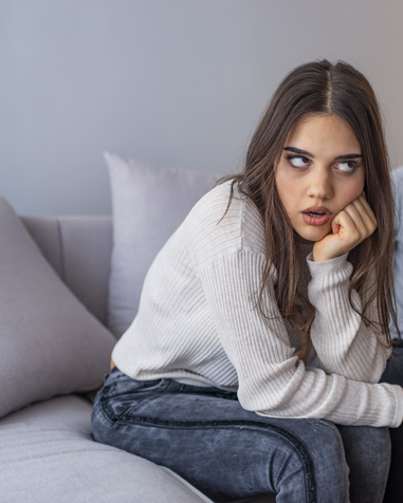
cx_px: 342
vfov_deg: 37.3
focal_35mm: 50
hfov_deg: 29.3
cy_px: 251
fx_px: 745
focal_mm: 35
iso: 160
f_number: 2.5
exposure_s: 1/125
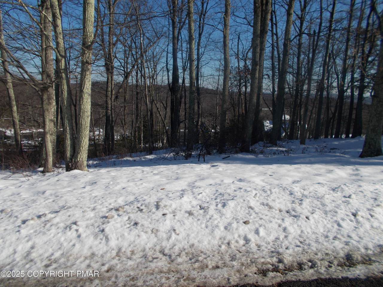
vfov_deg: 53.1
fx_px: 288
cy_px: 144
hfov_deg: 67.3
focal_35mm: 26
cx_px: 192
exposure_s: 1/200
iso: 80
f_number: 8
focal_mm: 4.6
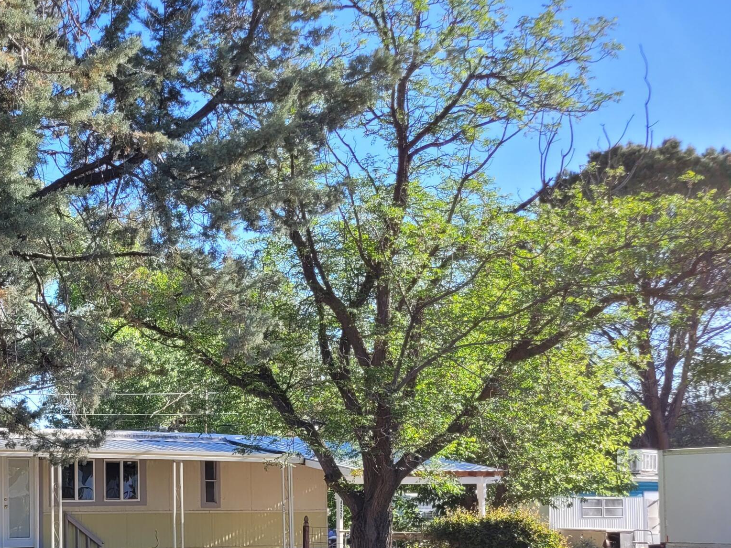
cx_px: 15
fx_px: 1077
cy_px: 504
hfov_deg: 34.4
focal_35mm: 51
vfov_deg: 27.4
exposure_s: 1/756
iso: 40
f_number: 1.8
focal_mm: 5.4
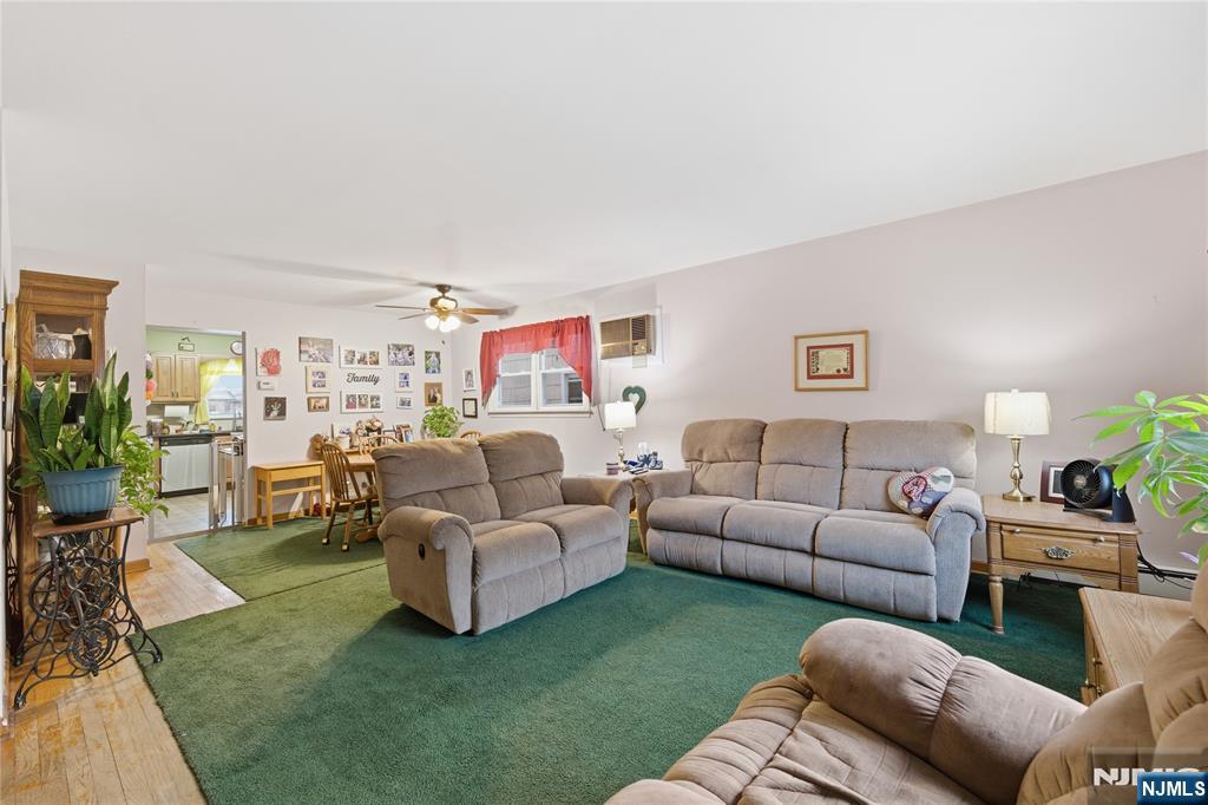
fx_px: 470
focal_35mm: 14
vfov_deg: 81.2
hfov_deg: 104.3
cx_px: 604
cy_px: 402
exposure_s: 1/15
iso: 640
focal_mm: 14
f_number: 8
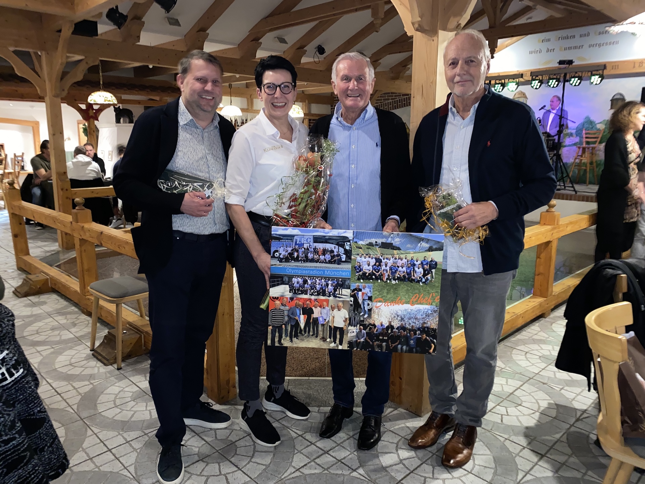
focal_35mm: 26
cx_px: 322
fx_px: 484
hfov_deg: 67.3
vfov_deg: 53.1
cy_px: 242
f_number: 1.8
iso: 160
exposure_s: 1/4
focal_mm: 4.25
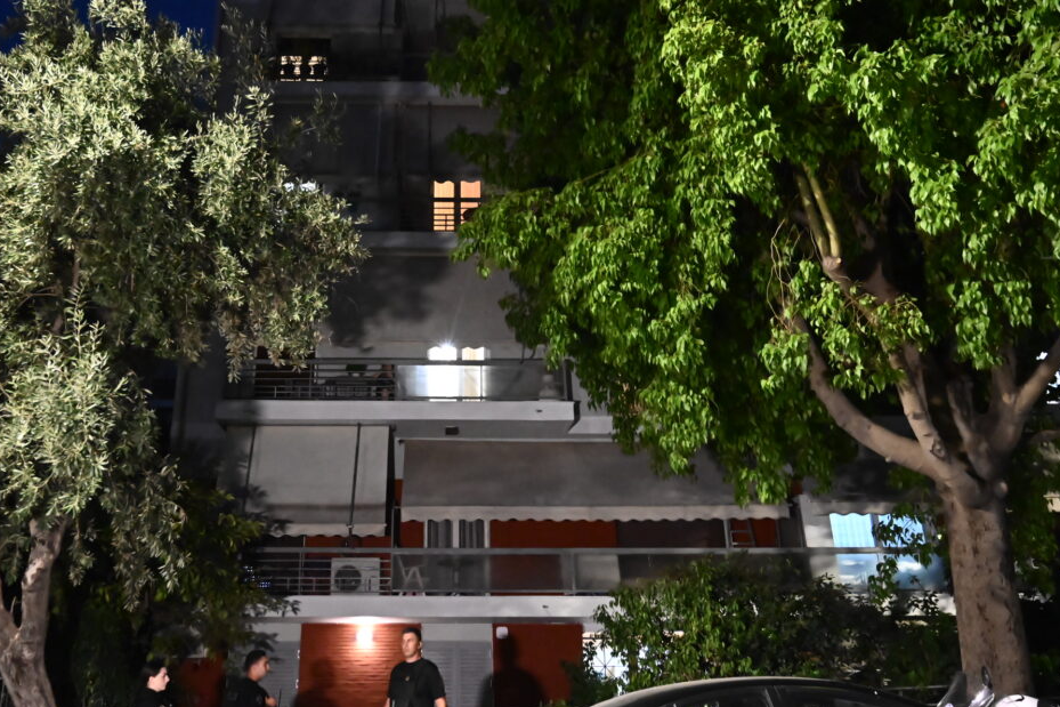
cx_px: 455
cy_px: 375
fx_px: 913
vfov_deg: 42.3
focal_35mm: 31
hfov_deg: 60.0
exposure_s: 1/30
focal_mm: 24
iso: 16000
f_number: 4
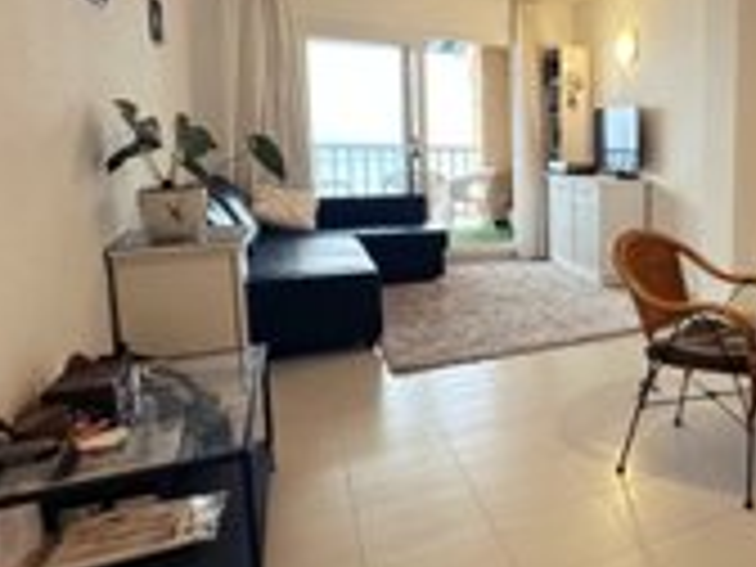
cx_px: 729
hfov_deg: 50.4
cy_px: 216
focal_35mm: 30
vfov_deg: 46.4
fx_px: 655
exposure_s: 1/50
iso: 160
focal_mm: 2.22
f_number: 2.2
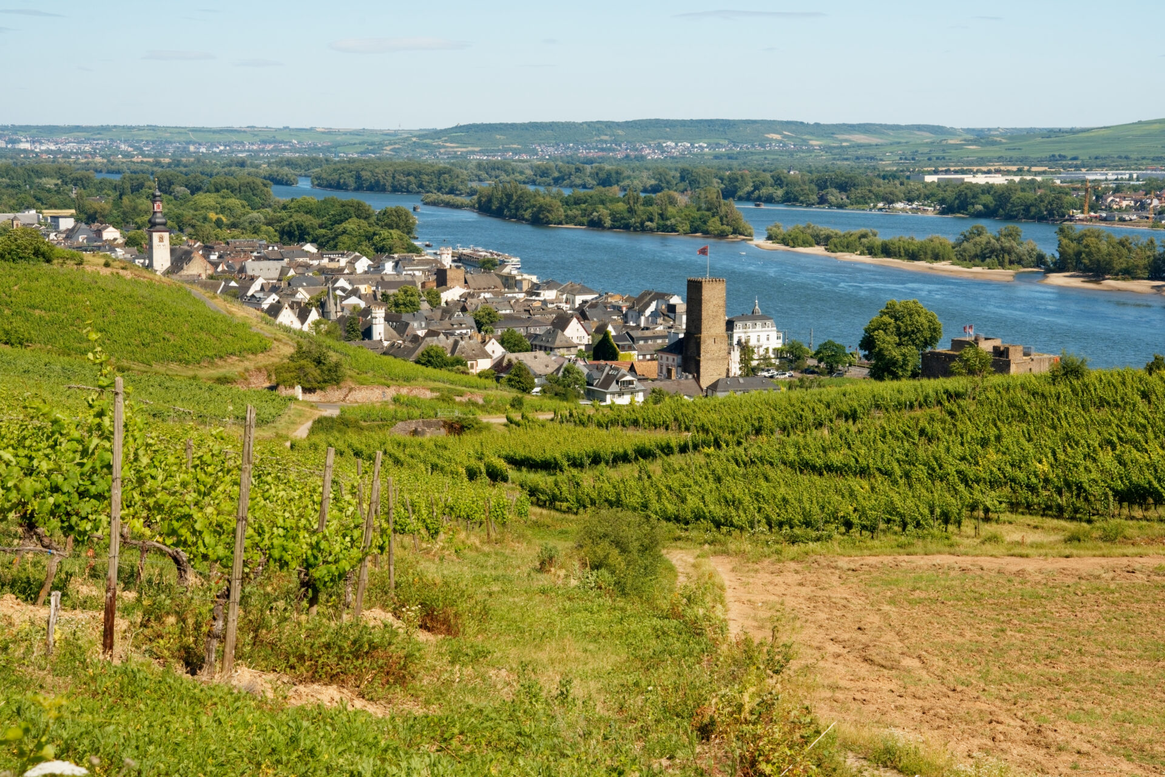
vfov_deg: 23.4
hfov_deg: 34.5
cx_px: 582
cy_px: 388
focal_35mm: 58
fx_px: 1877
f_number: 11
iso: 200
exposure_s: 1/125
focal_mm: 58
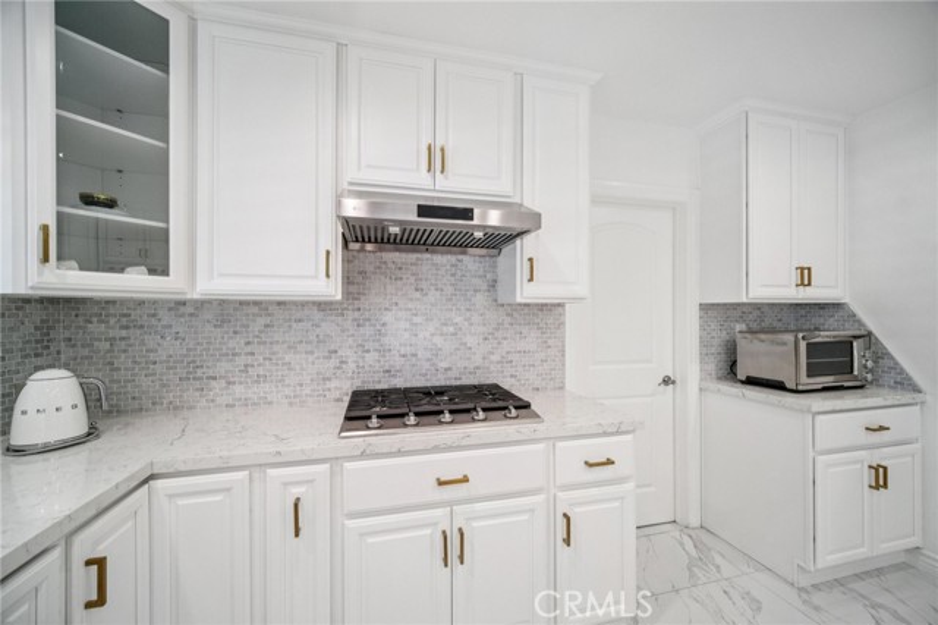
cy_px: 312
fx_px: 365
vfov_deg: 81.1
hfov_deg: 104.3
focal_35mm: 14
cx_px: 469
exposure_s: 1/20
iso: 160
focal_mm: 9
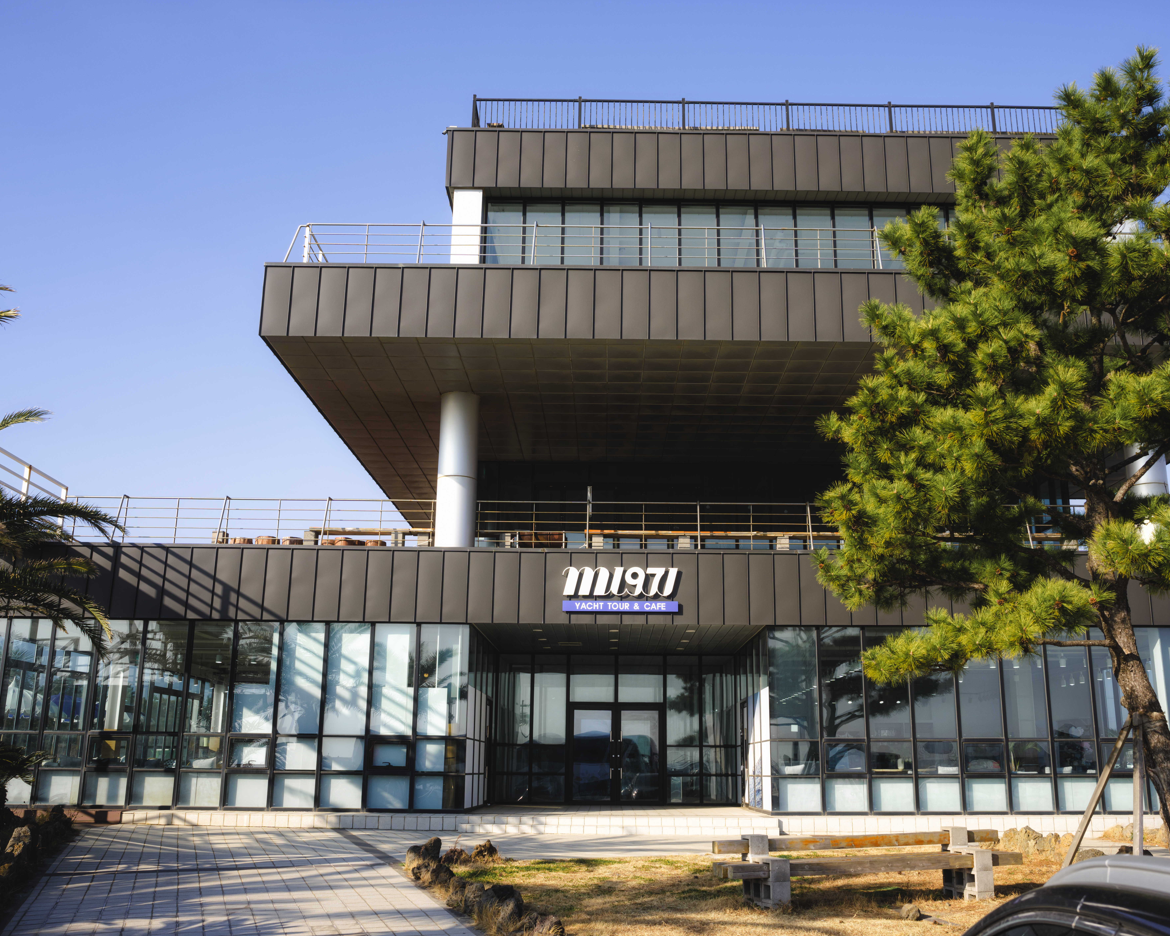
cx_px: 613
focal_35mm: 33
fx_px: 1143
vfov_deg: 44.5
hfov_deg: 54.2
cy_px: 468
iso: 100
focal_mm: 29
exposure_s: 1/160
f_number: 9
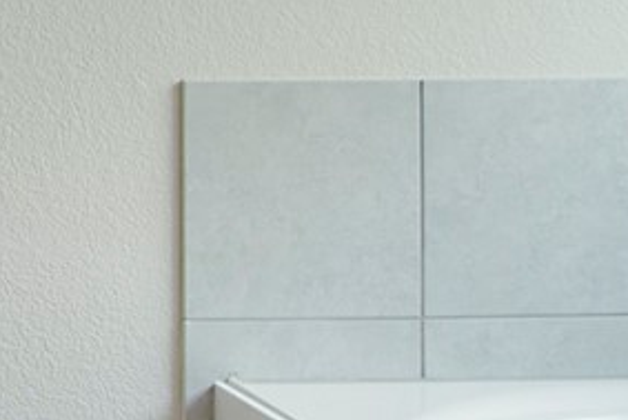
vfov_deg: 11.7
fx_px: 2007
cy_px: -102
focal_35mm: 115
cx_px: -488
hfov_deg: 15.4
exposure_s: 1/8
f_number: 8
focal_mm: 10
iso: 100
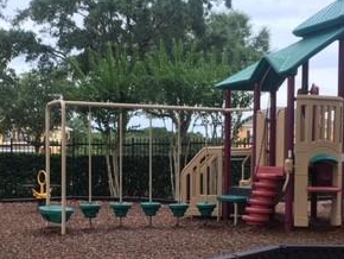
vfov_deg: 22.7
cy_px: 195
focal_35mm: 64
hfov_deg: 30.2
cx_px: 165
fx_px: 637
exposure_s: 1/120
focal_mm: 4.15
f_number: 2.2
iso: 32
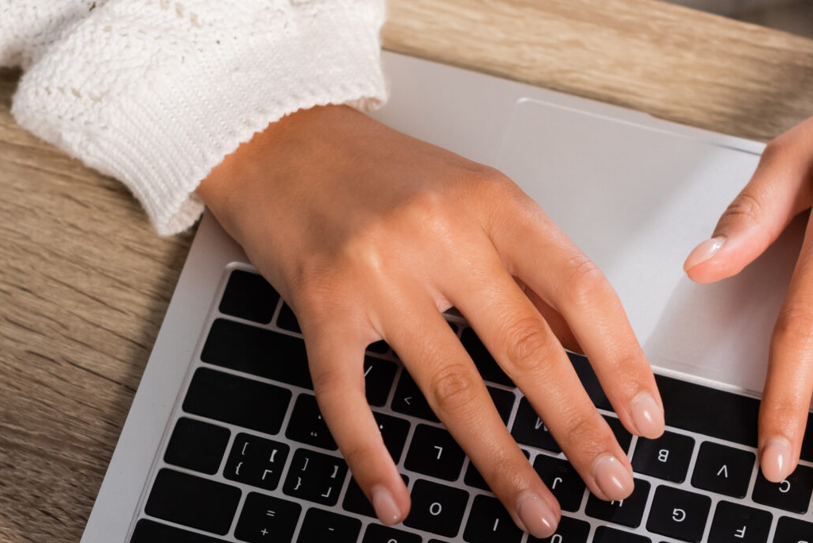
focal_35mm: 125
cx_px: 367
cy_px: 443
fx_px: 2824
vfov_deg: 10.9
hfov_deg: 16.4
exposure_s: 1/200
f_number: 3.5
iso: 500
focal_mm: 50
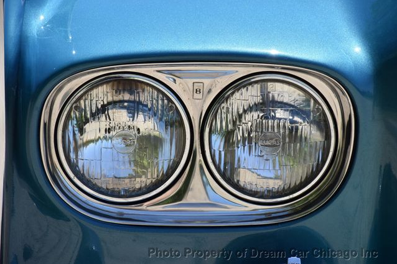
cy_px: 132
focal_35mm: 211
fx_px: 2326
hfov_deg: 9.8
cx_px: 198
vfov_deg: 6.5
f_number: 8
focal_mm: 140
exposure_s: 1/1000
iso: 400
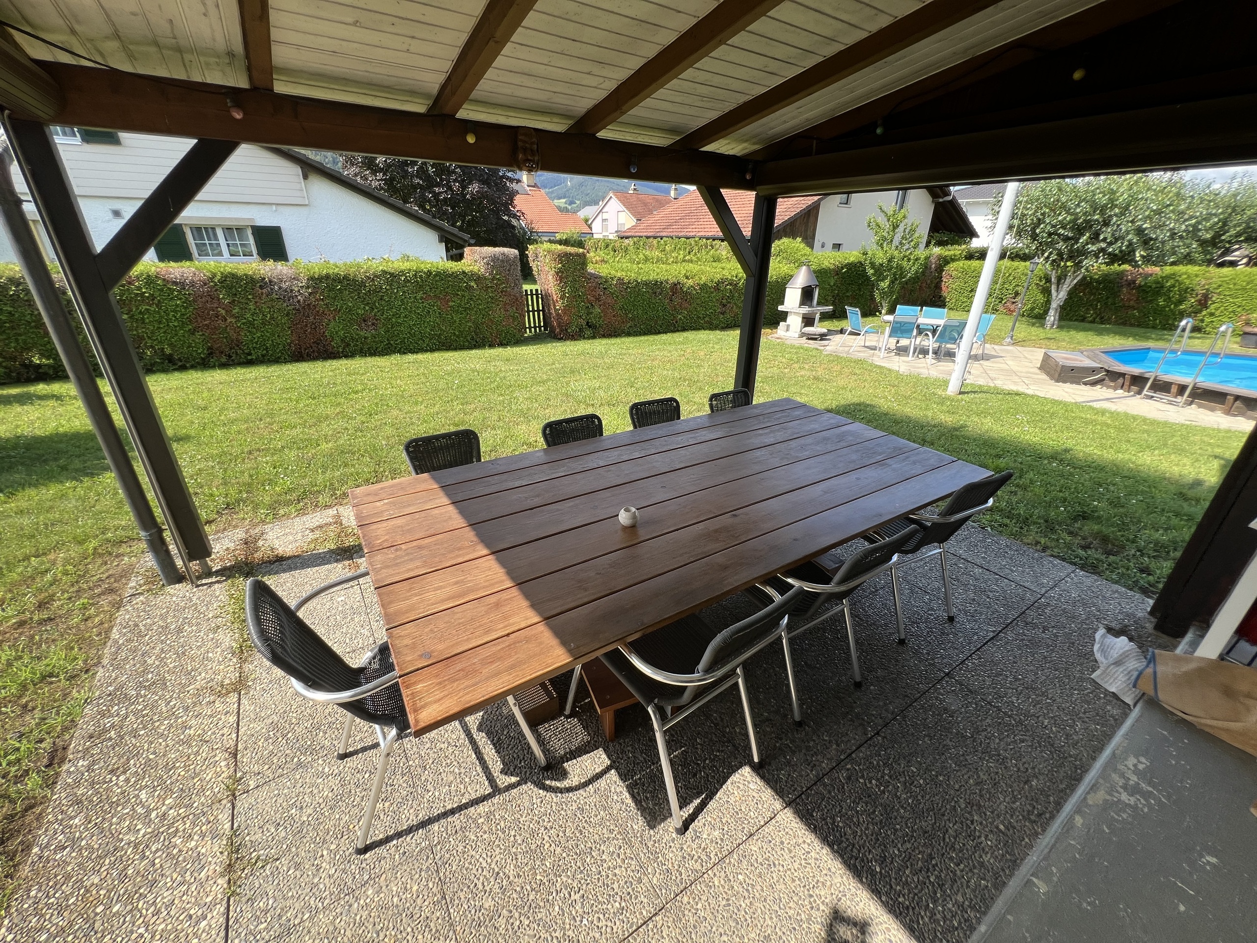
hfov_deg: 106.2
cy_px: 472
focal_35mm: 13
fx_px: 472
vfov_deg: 89.9
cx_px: 628
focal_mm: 1.57
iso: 32
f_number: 1.8
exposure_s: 1/463
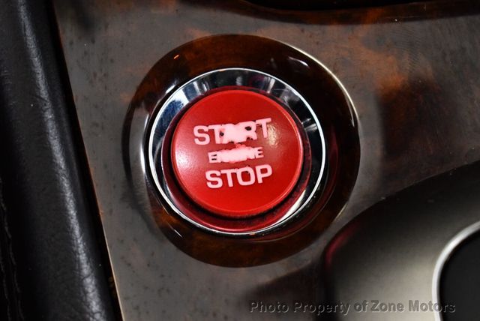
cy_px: 160
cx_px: 240
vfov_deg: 12.5
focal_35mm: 110
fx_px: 1468
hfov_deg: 18.6
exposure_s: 1/60
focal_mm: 55
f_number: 5.6
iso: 3200
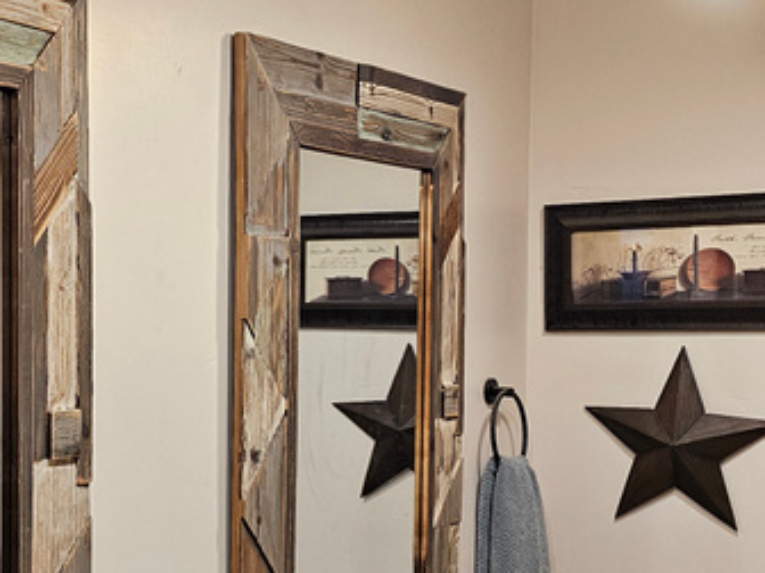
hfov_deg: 26.6
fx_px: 1547
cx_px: 46
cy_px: 382
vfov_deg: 20.9
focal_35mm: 70
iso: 250
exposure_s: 1/120
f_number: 1.7
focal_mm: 6.3
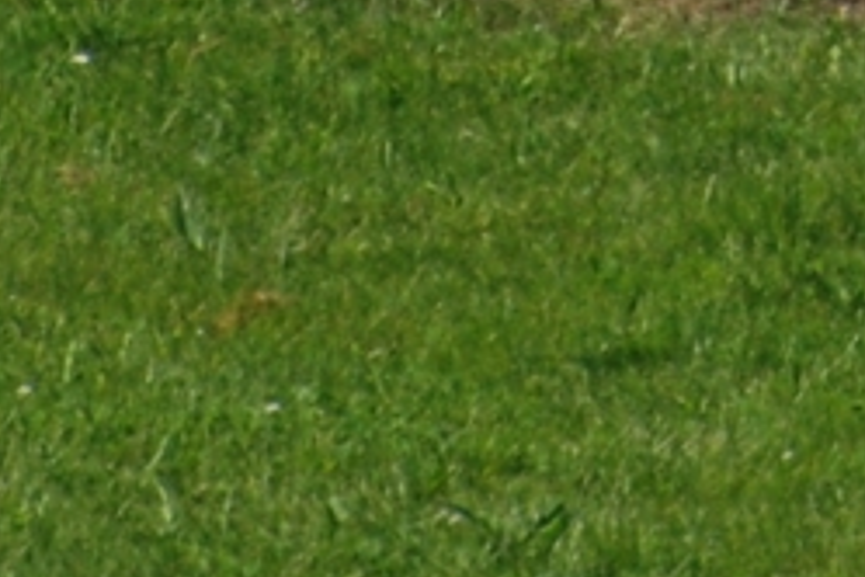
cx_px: 1706
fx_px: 83466
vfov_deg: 0.4
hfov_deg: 0.6
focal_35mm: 3474
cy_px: -1375
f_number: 5.6
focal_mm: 300
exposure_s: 1/2000
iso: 400
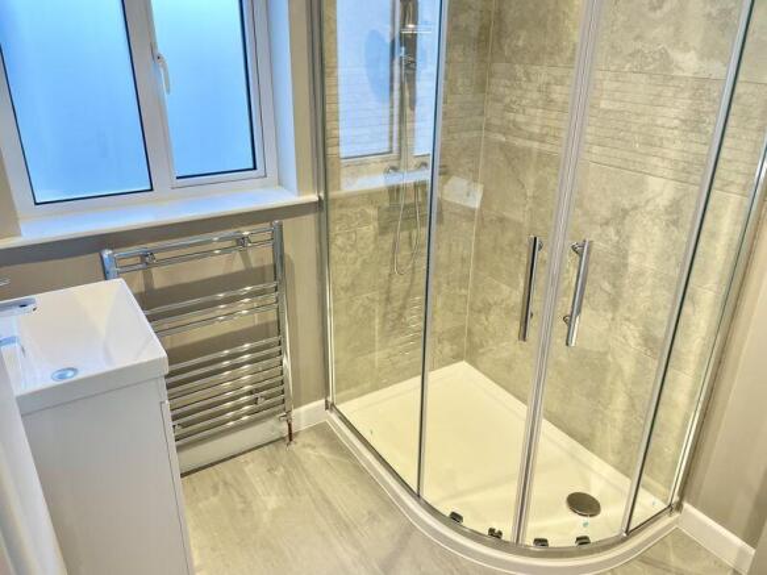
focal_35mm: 26
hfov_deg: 67.3
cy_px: 288
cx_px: 384
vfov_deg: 53.0
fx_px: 576
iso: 125
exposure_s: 1/100
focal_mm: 4.2
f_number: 1.6
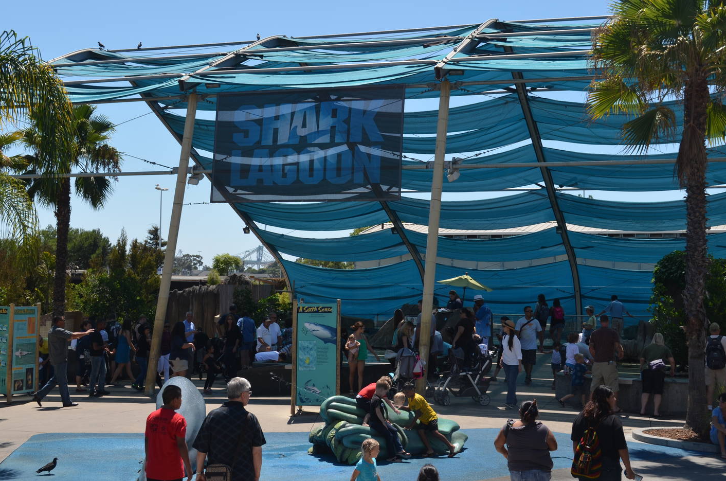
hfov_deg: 38.9
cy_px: 214
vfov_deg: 26.3
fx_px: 1026
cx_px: 385
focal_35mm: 51
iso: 100
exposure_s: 1/250
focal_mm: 30
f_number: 8
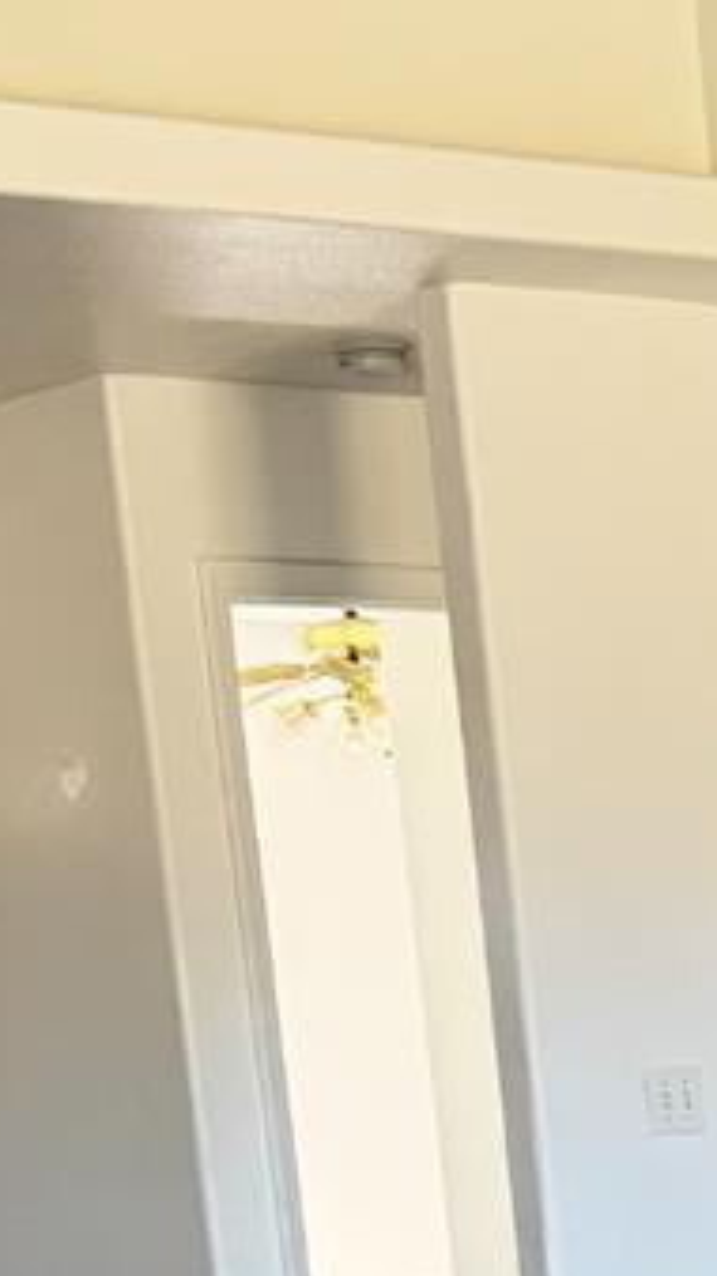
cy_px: 1735
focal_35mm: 116
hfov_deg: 9.9
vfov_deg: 17.2
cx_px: 1315
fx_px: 3923
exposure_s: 1/60
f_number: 1.78
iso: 250
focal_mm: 6.76
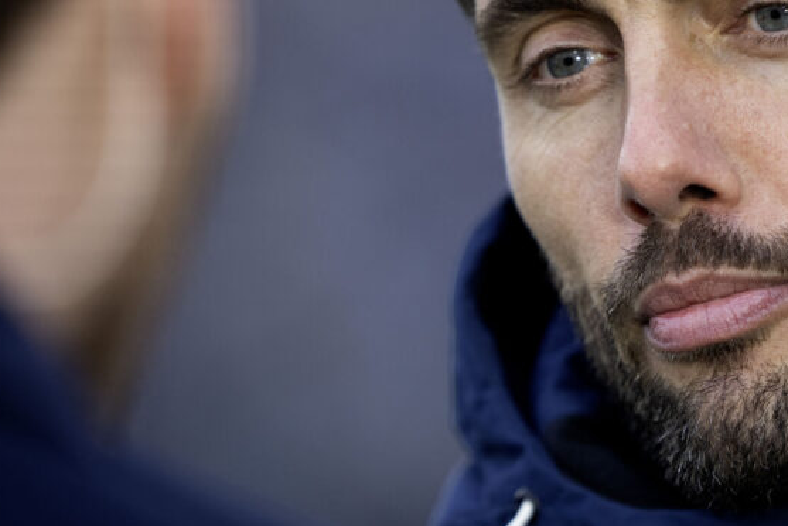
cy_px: 110
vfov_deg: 1.9
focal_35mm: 735
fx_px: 16096
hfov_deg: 2.8
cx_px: 624
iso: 1000
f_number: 2.8
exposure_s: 1/1000
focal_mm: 400
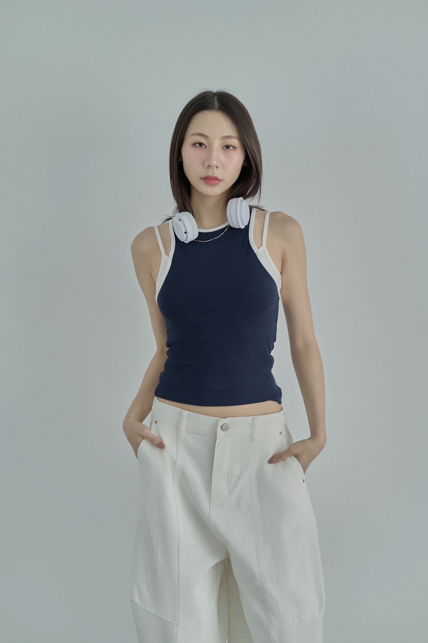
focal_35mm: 50
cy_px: 322
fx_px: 893
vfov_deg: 39.6
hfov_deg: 27.0
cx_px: 214
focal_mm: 50
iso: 800
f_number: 3.5
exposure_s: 1/125
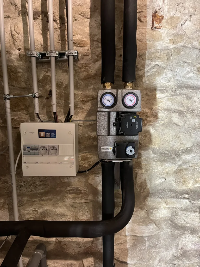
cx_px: 100
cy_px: 134
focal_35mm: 26
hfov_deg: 53.1
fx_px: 200
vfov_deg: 67.3
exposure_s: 1/33
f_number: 1.6
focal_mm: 5.1
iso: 500
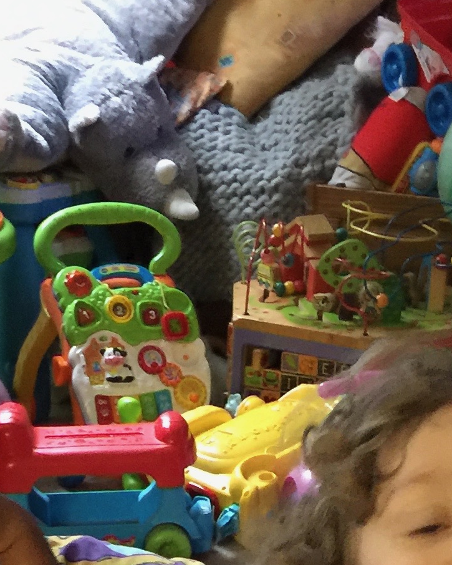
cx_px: 117
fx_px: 1705
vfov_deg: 17.2
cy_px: 816
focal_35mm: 102
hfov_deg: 15.0
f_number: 2.2
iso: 100
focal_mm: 4.15
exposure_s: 1/4
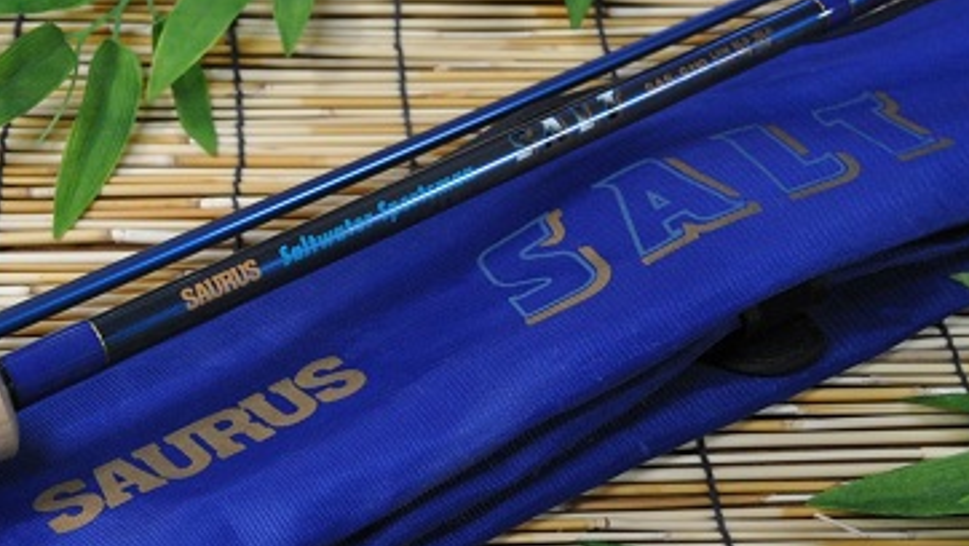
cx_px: 281
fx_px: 1722
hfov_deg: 31.0
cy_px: 353
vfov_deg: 18.0
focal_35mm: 67
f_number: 4
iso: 800
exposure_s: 1/60
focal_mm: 24
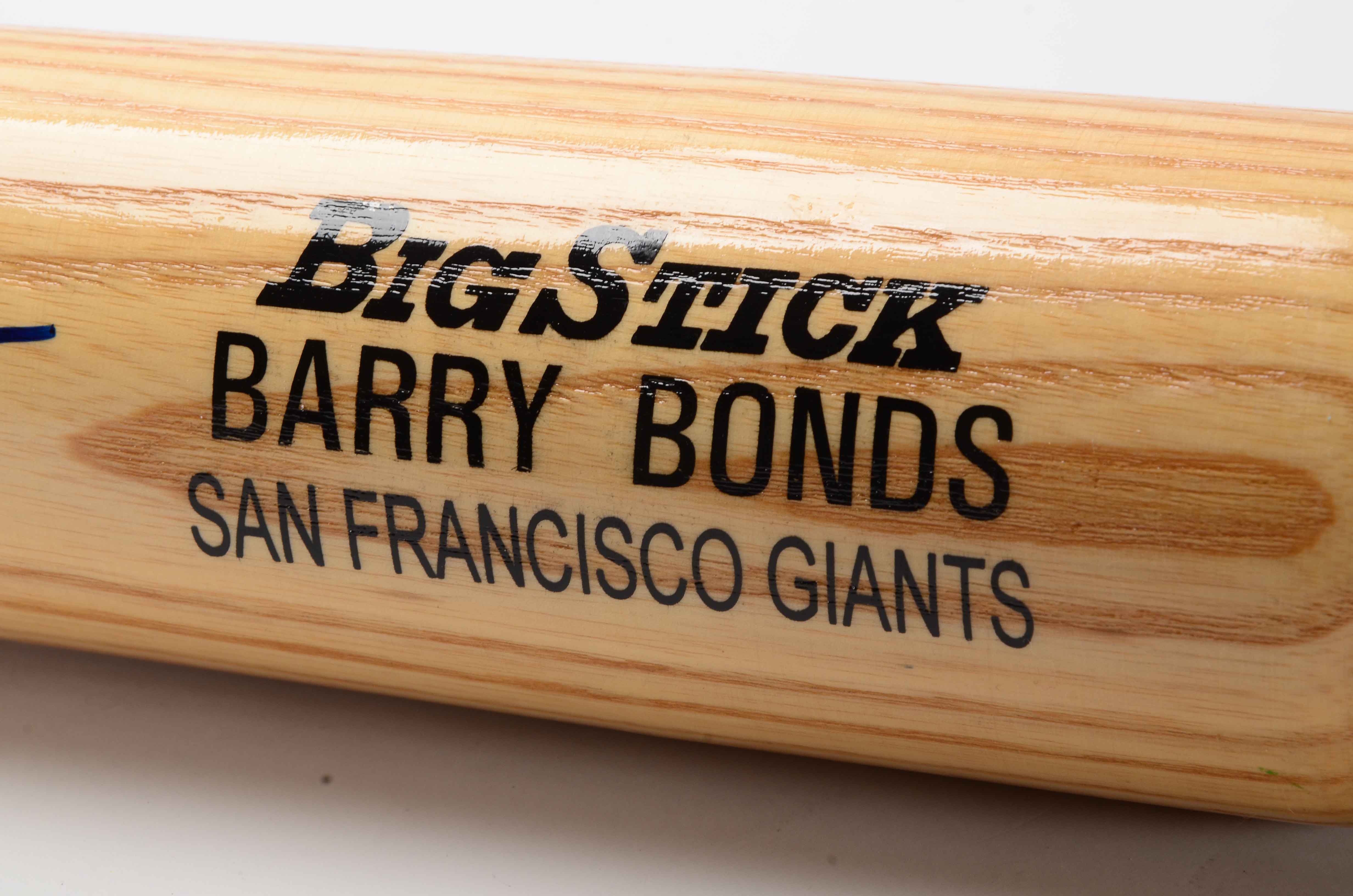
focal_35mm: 158
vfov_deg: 8.7
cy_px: 448
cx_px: 676
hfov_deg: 13.1
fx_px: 5907
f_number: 16
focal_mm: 105
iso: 200
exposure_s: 1/160
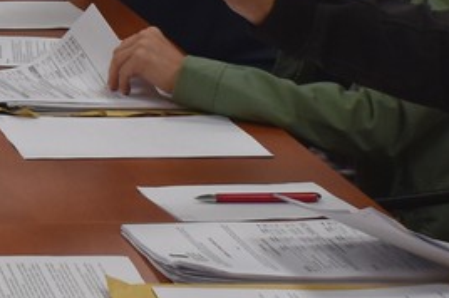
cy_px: -55
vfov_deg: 6.3
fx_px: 2716
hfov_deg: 9.2
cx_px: -238
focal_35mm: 218
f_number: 4
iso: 720
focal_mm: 24
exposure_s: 1/250
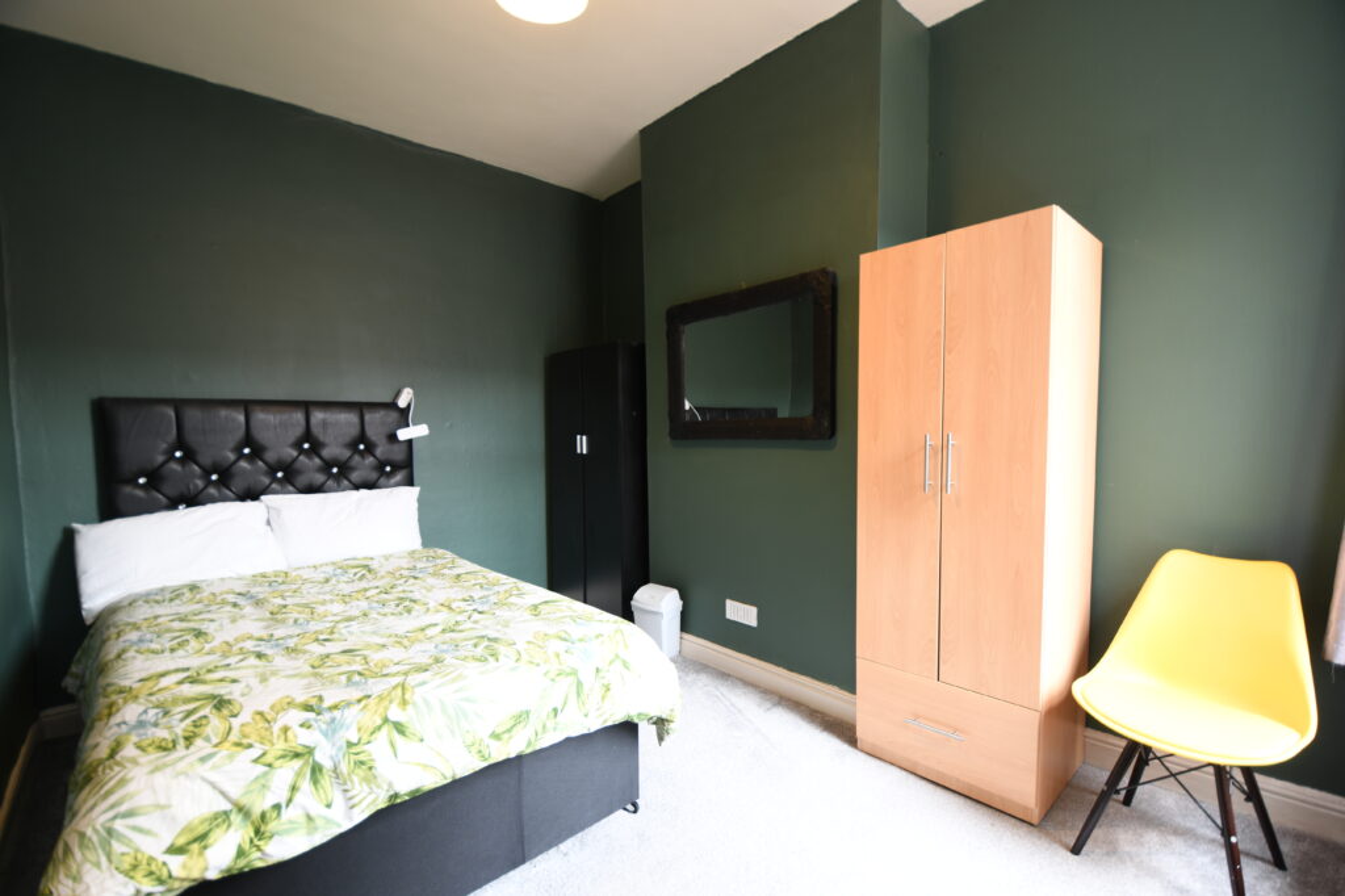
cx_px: 672
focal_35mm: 15
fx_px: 560
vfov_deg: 77.3
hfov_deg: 100.4
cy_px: 448
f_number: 3.5
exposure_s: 1/5
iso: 100
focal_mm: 10
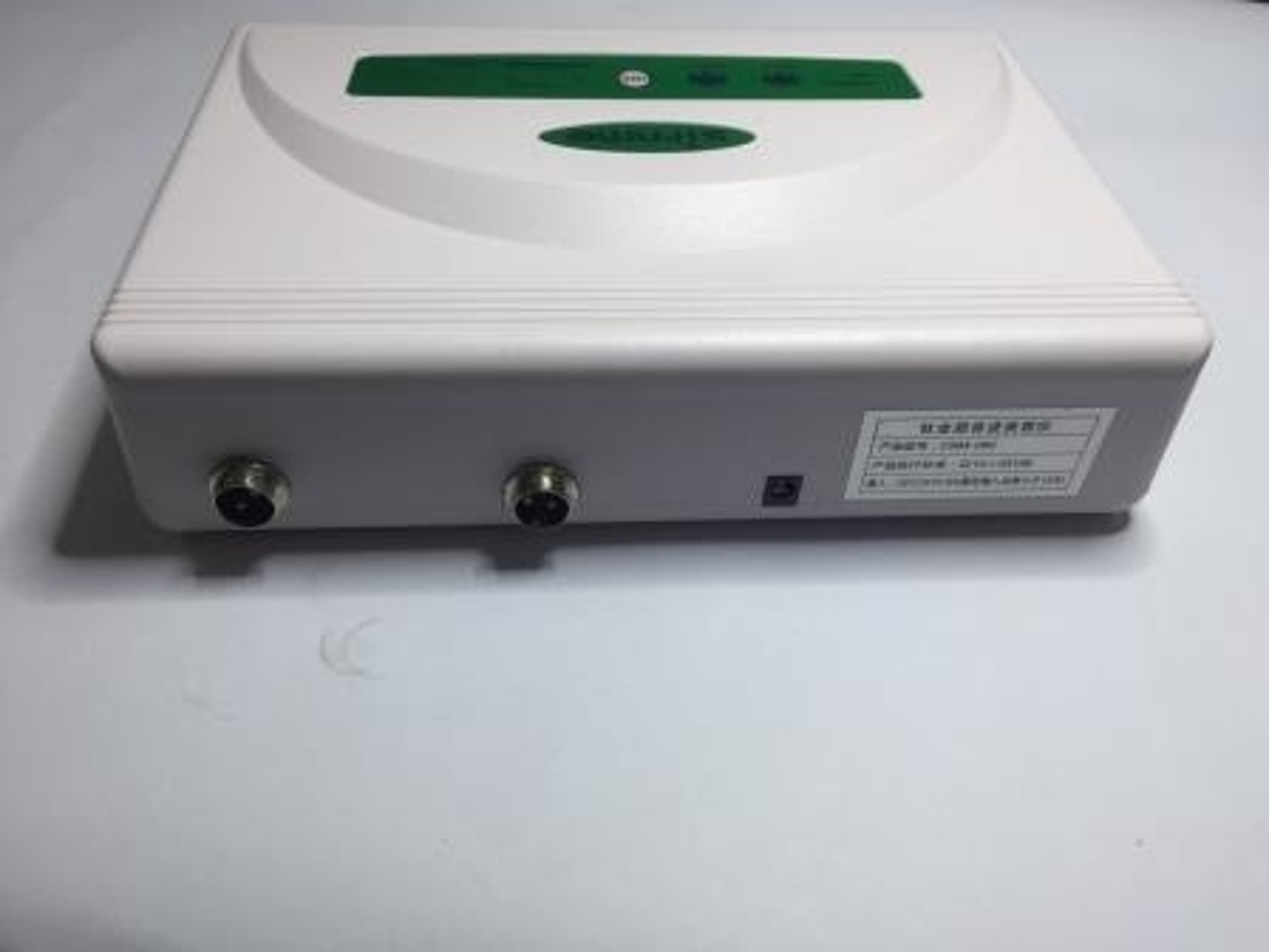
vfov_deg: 48.2
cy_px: 476
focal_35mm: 29
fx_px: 1063
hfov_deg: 61.7
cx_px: 634
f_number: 2.2
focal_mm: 4.15
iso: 32
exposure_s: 1/100
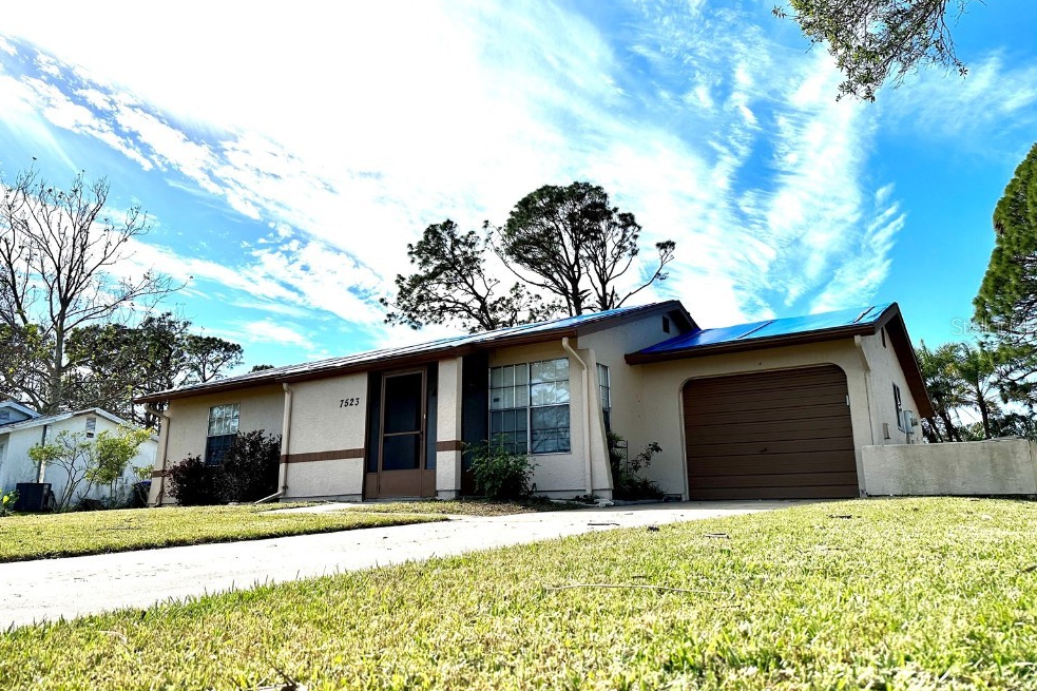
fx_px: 749
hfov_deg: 69.4
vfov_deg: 49.5
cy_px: 326
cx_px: 511
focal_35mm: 26
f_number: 1.78
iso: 80
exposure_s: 1/9709
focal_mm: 6.86
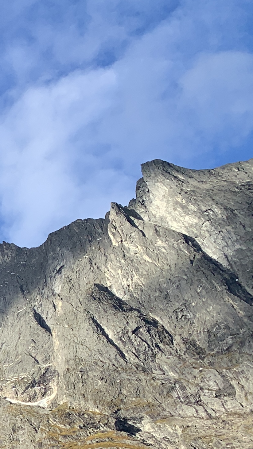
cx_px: -333
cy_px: 386
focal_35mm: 78
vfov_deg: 26.4
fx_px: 930
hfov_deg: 12.5
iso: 25
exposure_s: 1/1748
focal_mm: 4.25
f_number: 1.8
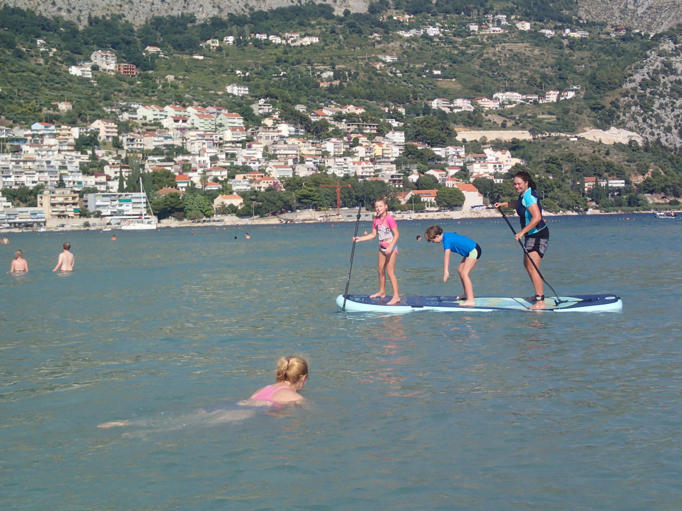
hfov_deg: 29.8
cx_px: 341
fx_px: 1281
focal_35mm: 65
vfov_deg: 22.6
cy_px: 256
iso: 200
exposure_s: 1/1250
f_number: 5
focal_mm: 11.78
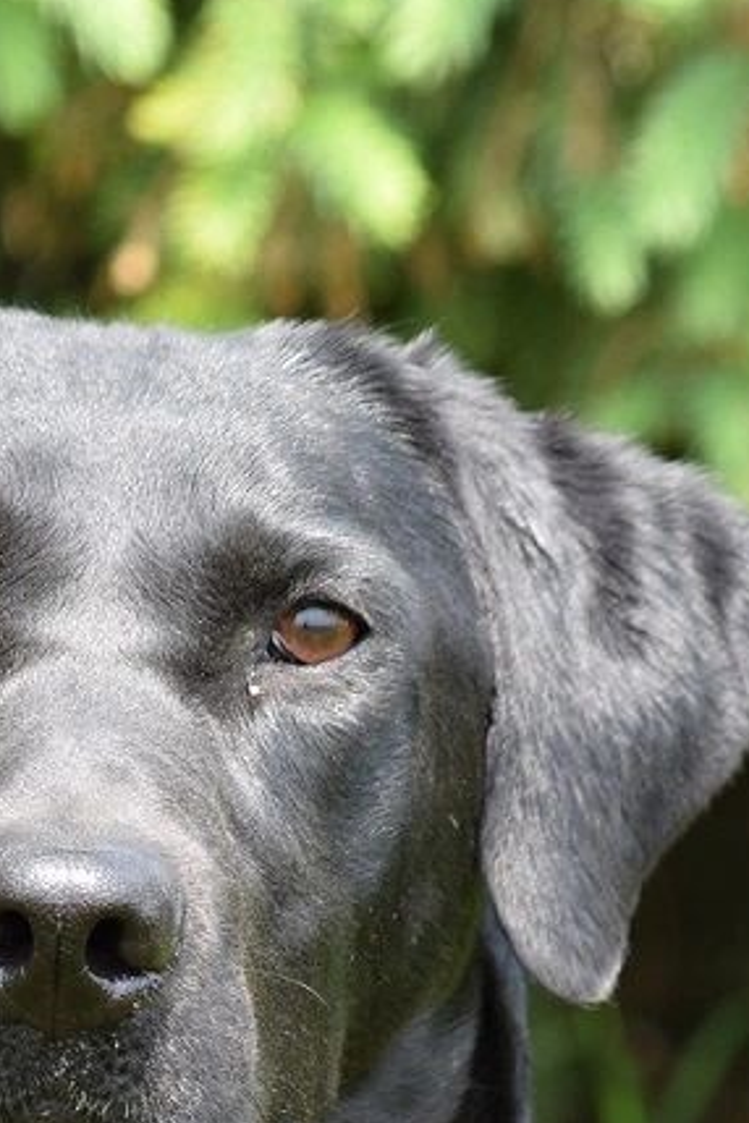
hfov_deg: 2.5
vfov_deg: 3.8
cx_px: 118
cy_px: 1385
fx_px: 17007
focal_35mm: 545
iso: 400
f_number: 8
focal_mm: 130
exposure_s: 1/250
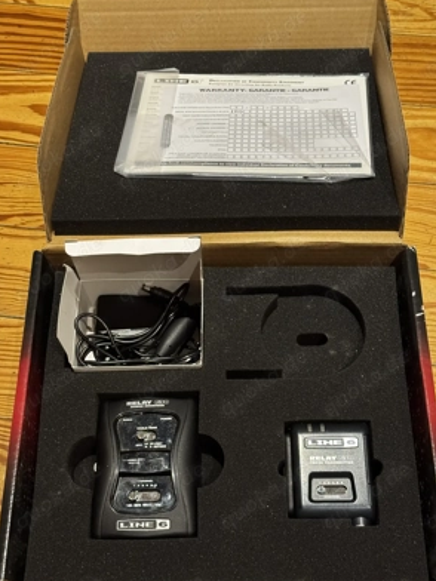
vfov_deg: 38.9
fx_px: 823
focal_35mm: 49
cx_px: 215
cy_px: 292
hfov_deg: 29.7
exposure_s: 1/37
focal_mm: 6.76
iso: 500
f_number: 1.78
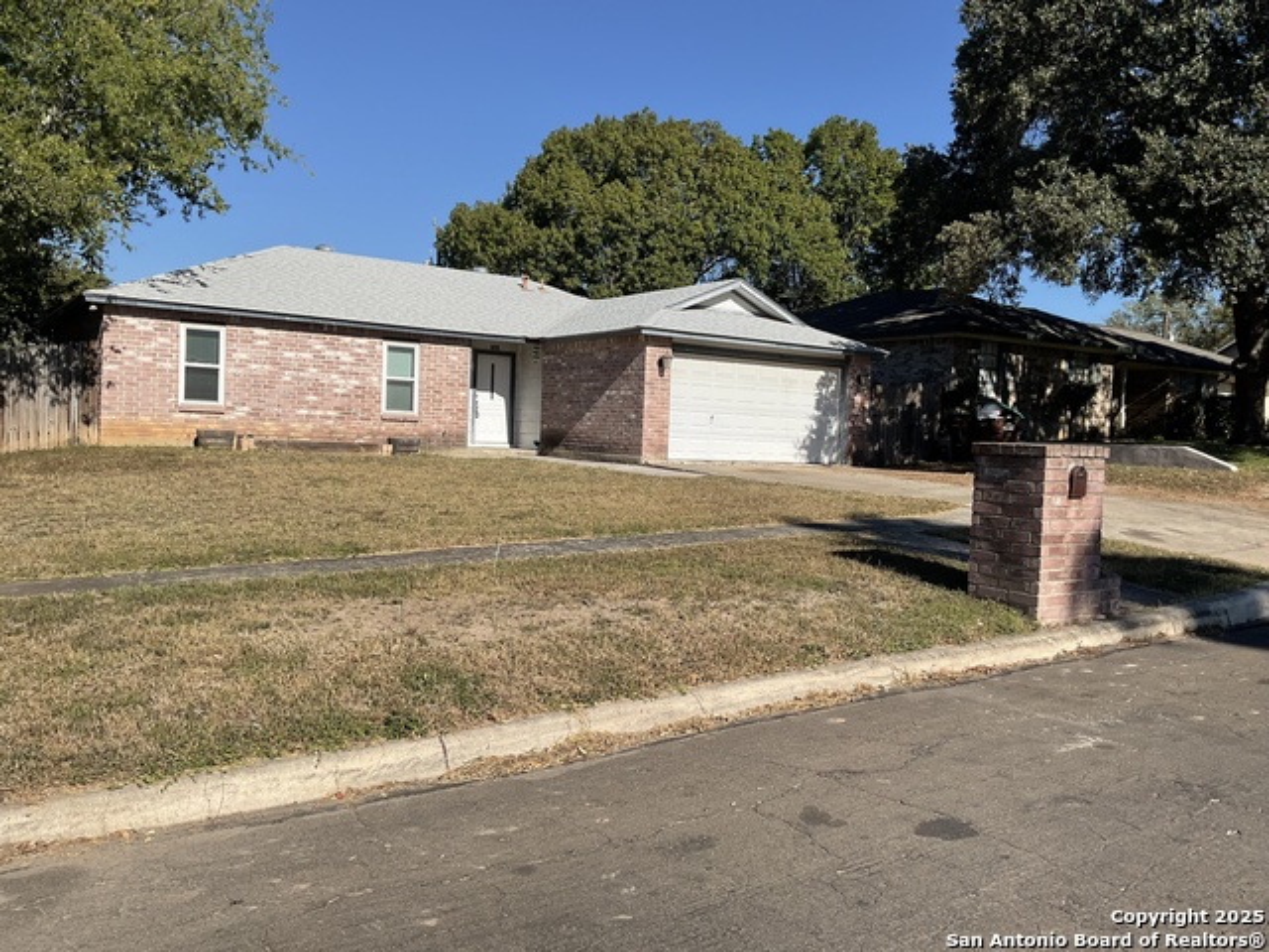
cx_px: 634
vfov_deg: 48.2
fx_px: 1063
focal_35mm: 29
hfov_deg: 61.7
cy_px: 476
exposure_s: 1/2667
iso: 16
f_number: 1.8
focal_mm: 3
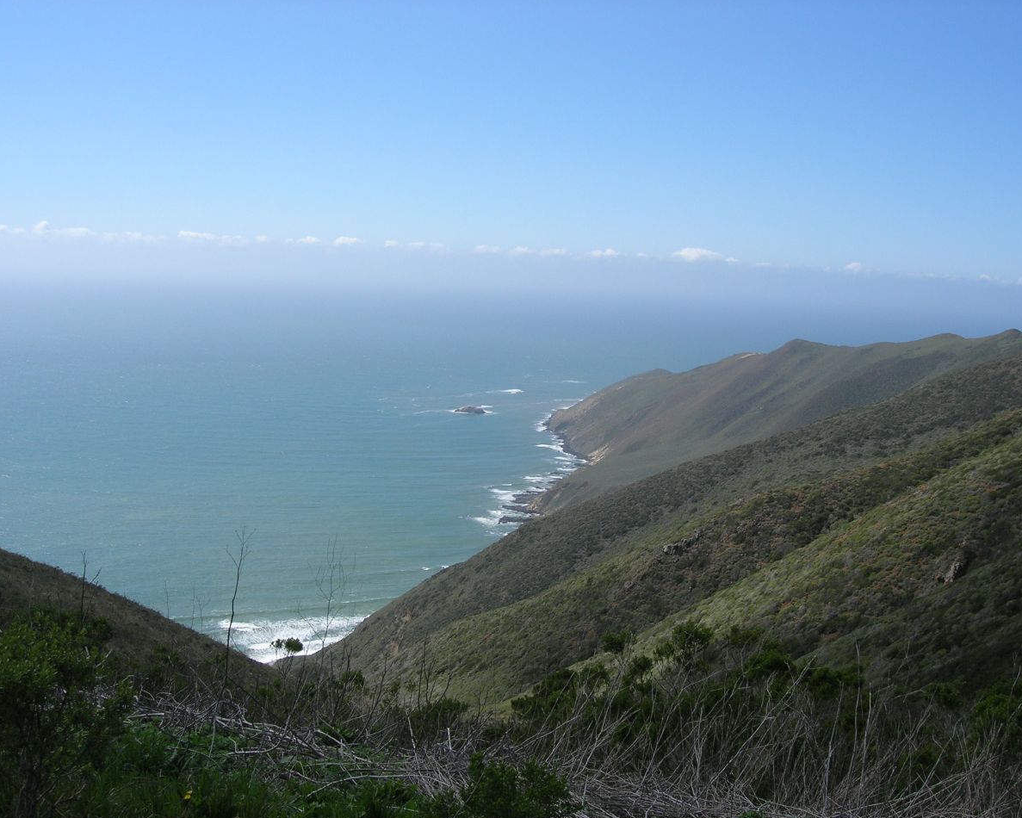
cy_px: 410
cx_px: 536
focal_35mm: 40
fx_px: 1210
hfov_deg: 45.8
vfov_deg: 37.3
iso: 64
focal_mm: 7.8
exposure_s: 1/710
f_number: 4.8
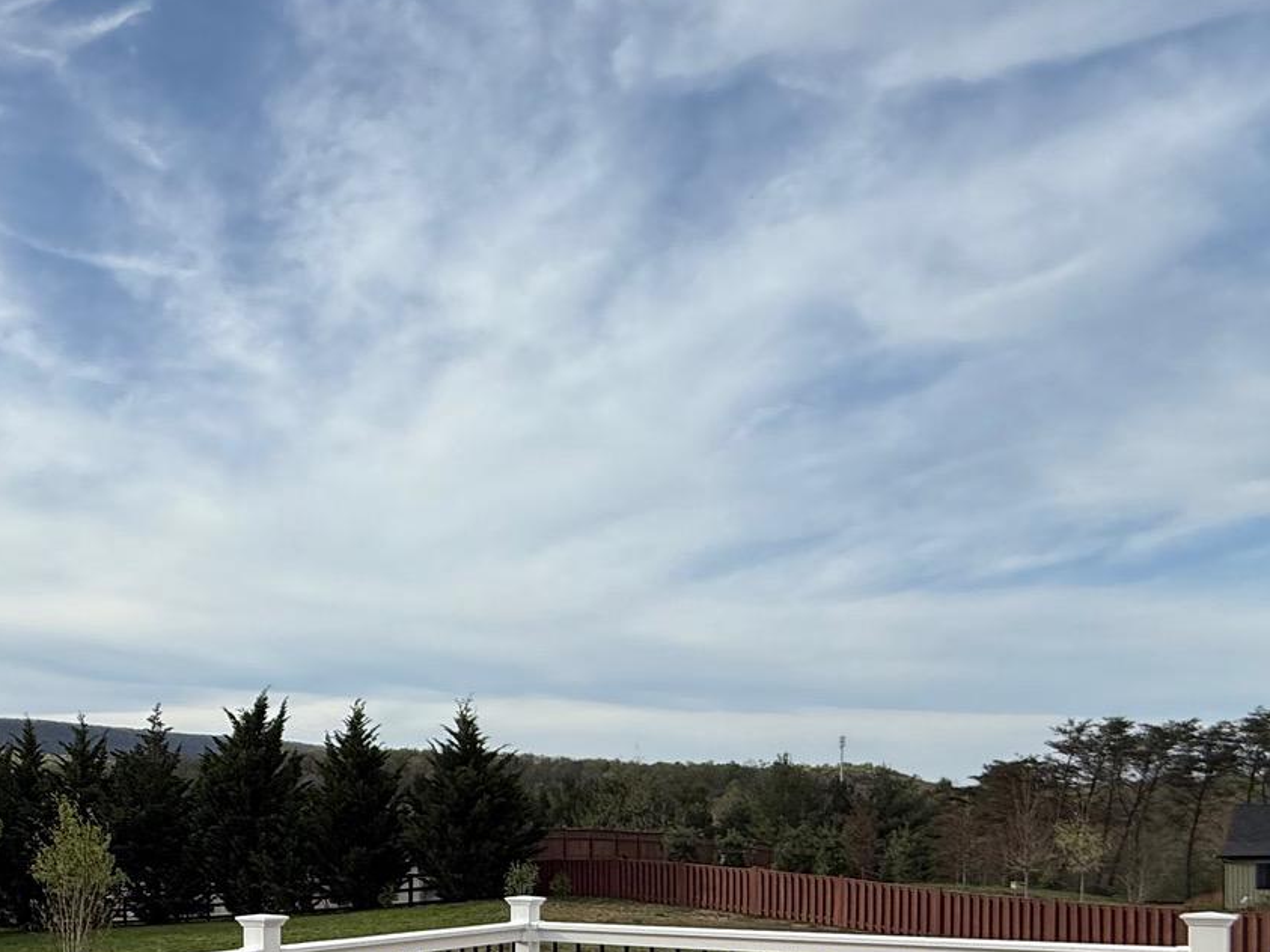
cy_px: 874
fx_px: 1247
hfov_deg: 48.6
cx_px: 139
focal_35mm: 34
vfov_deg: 38.6
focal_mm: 2.22
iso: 50
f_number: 2.2
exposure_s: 1/1656
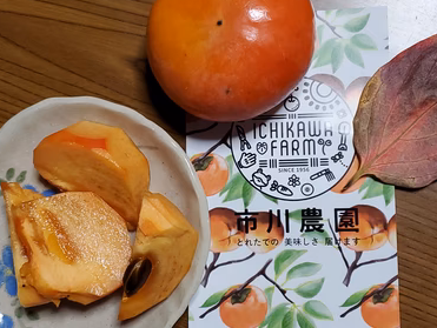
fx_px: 354
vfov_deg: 49.8
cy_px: 159
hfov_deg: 63.4
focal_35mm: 28
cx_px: 227
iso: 93
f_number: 1.5
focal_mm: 4.3
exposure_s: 1/60
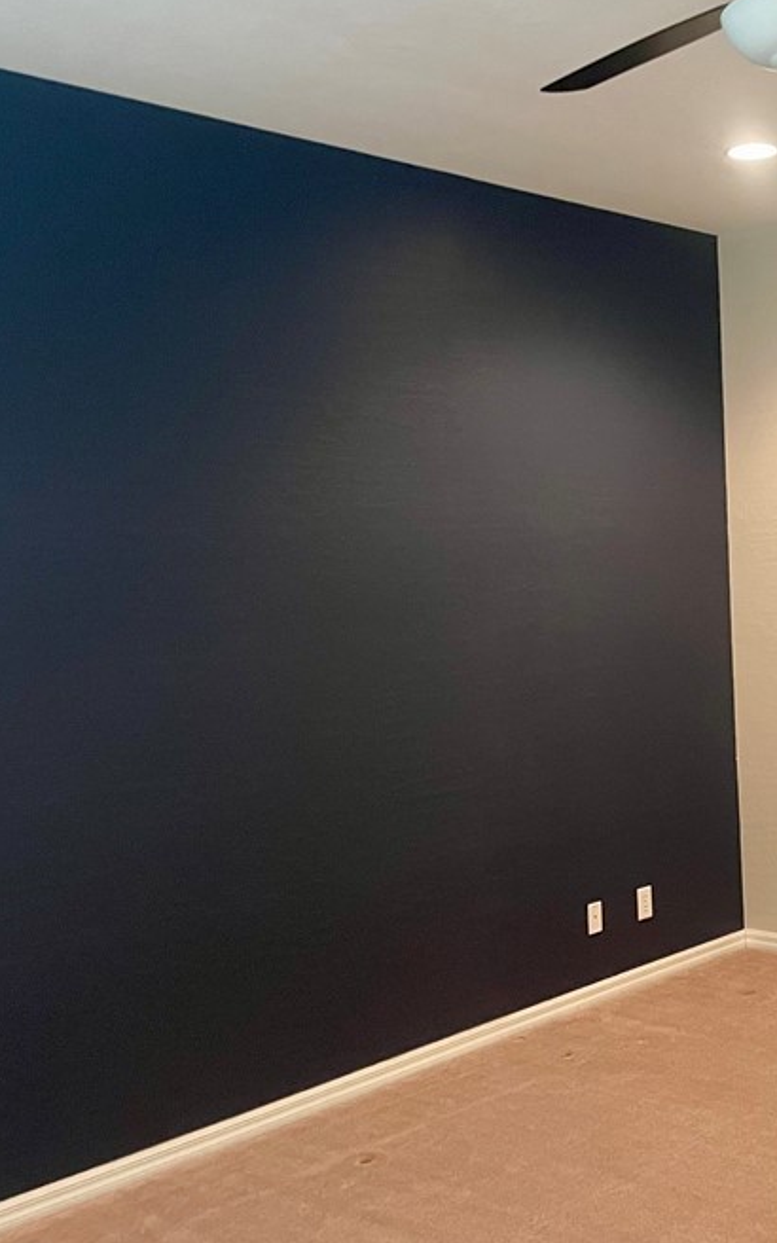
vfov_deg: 46.2
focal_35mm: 43
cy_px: 640
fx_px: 1457
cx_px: 720
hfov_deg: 28.5
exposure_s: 1/40
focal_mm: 4.2
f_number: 1.6
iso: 400
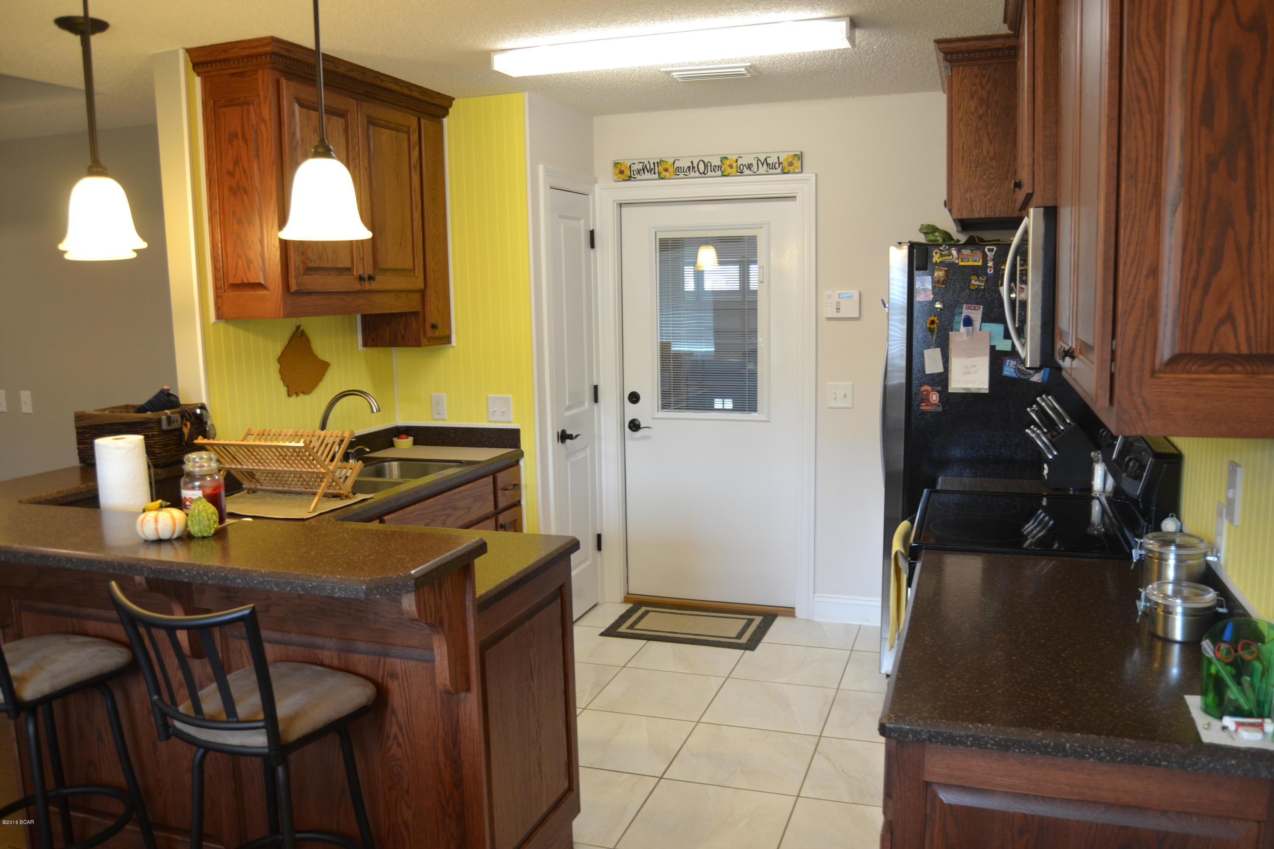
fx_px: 955
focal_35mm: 27
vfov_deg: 47.9
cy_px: 424
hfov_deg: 67.4
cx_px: 637
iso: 400
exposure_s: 1/30
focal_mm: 18
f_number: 3.5
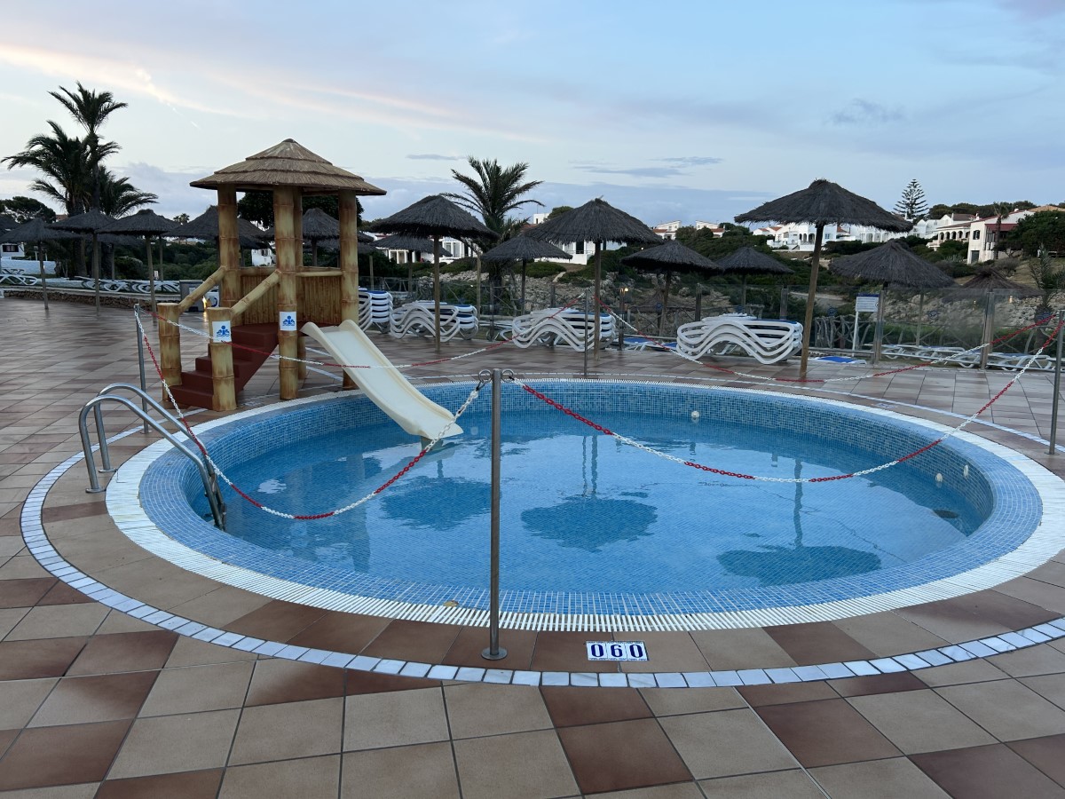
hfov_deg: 67.3
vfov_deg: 53.1
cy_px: 400
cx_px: 532
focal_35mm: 26
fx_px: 800
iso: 50
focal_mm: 5.7
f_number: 1.5
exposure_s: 1/121
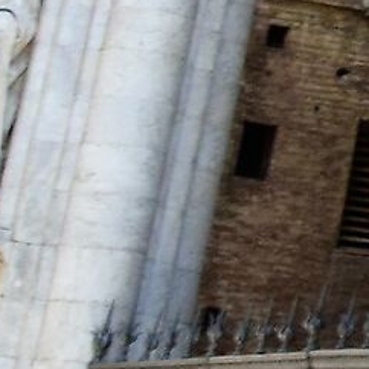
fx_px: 2750
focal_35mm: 228
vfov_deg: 7.1
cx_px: 1516
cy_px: -592
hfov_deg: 6.2
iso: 1000
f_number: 9
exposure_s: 1/160
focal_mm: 18
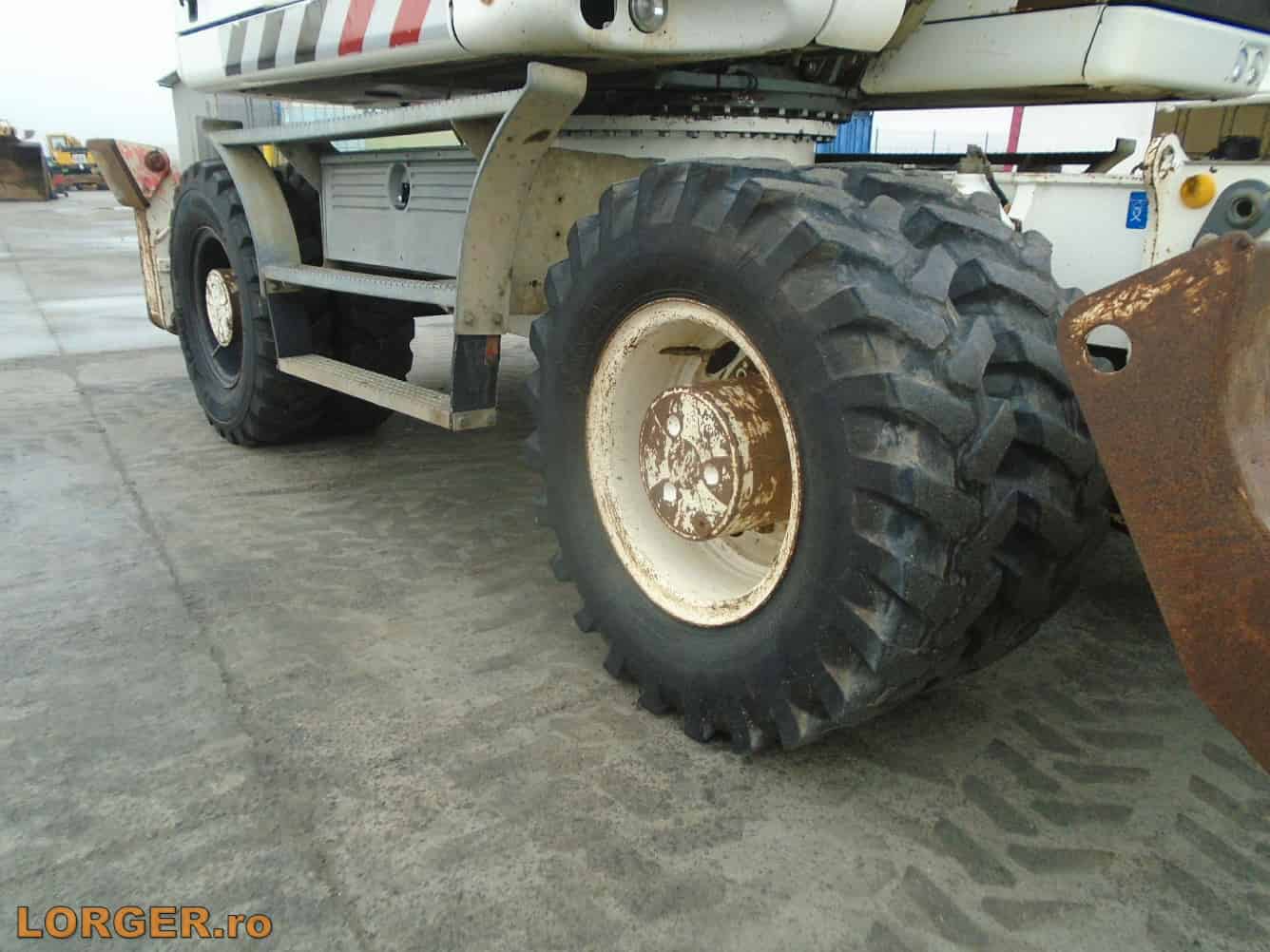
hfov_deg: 67.3
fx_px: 954
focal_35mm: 26
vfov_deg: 53.1
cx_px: 635
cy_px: 476
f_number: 3.2
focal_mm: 4.6
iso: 250
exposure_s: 1/250
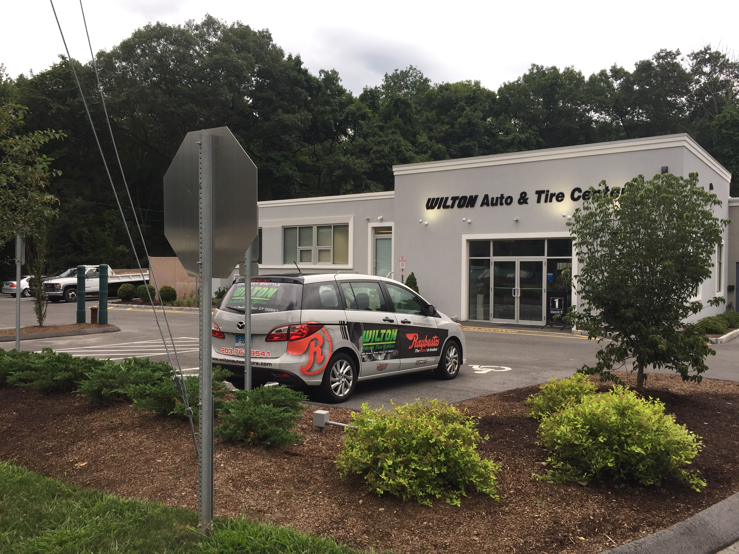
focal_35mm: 29
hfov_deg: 61.7
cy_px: 277
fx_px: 619
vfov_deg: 48.2
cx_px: 370
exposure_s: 1/60
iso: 32
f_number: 2.2
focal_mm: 4.15
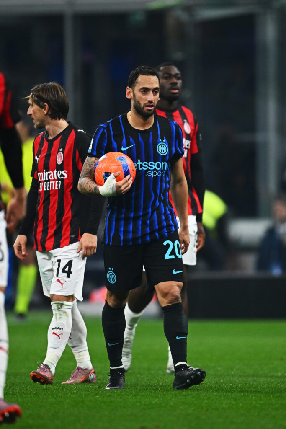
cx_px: 143
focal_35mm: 560
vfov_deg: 3.7
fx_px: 6671
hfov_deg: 2.5
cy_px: 214
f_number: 4
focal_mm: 560
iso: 3200
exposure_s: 1/1600
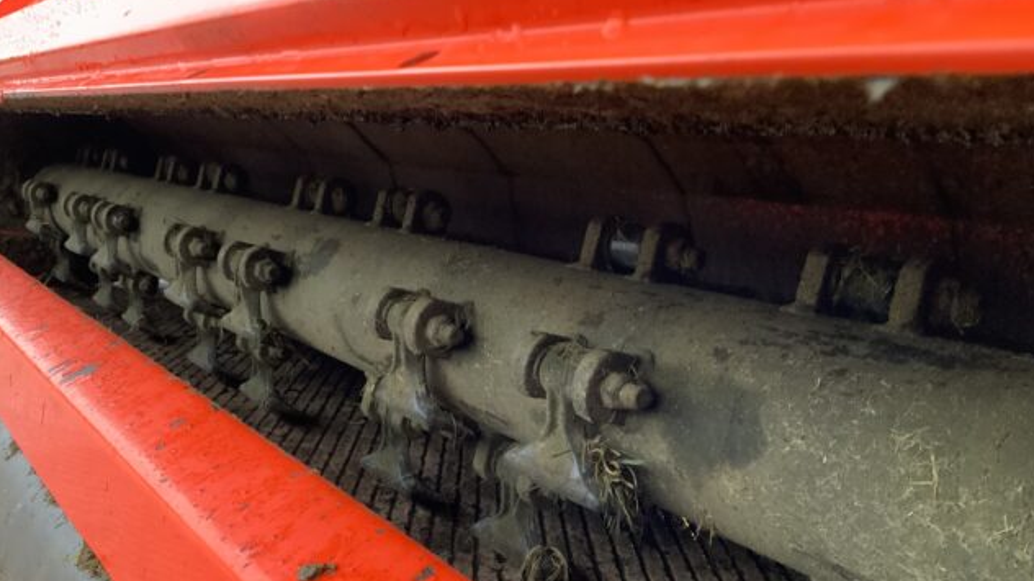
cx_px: 520
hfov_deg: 61.0
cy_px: 345
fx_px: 877
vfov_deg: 36.5
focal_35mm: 32
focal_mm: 3
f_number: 1.8
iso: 200
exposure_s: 1/40
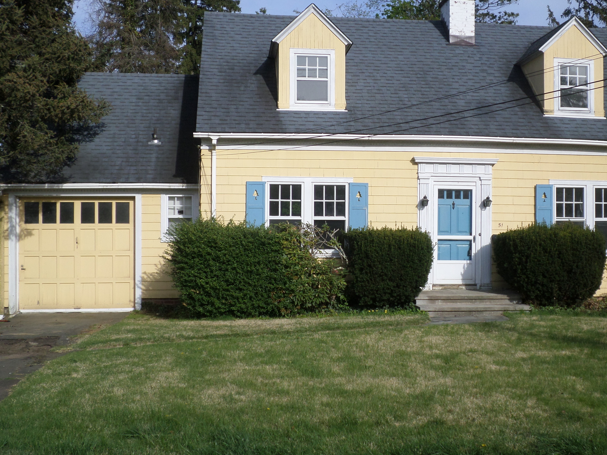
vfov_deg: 32.9
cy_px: 234
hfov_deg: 42.8
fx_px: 772
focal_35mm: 44
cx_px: 361
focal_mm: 6.5
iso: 80
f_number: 3
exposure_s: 1/1500
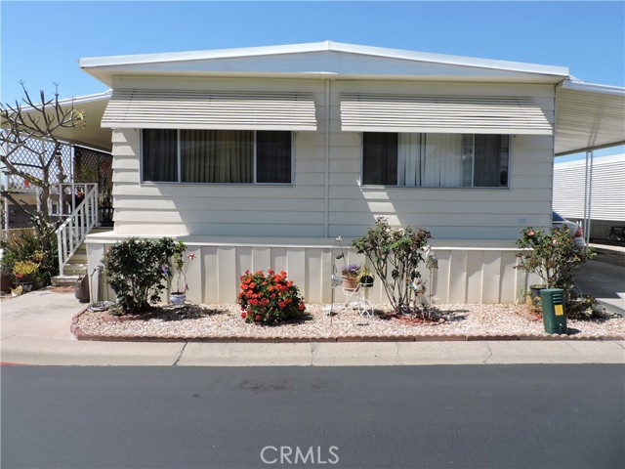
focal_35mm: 24
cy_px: 234
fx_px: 433
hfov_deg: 71.6
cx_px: 312
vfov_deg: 56.8
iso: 100
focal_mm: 4.3
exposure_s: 1/1000
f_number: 3.3
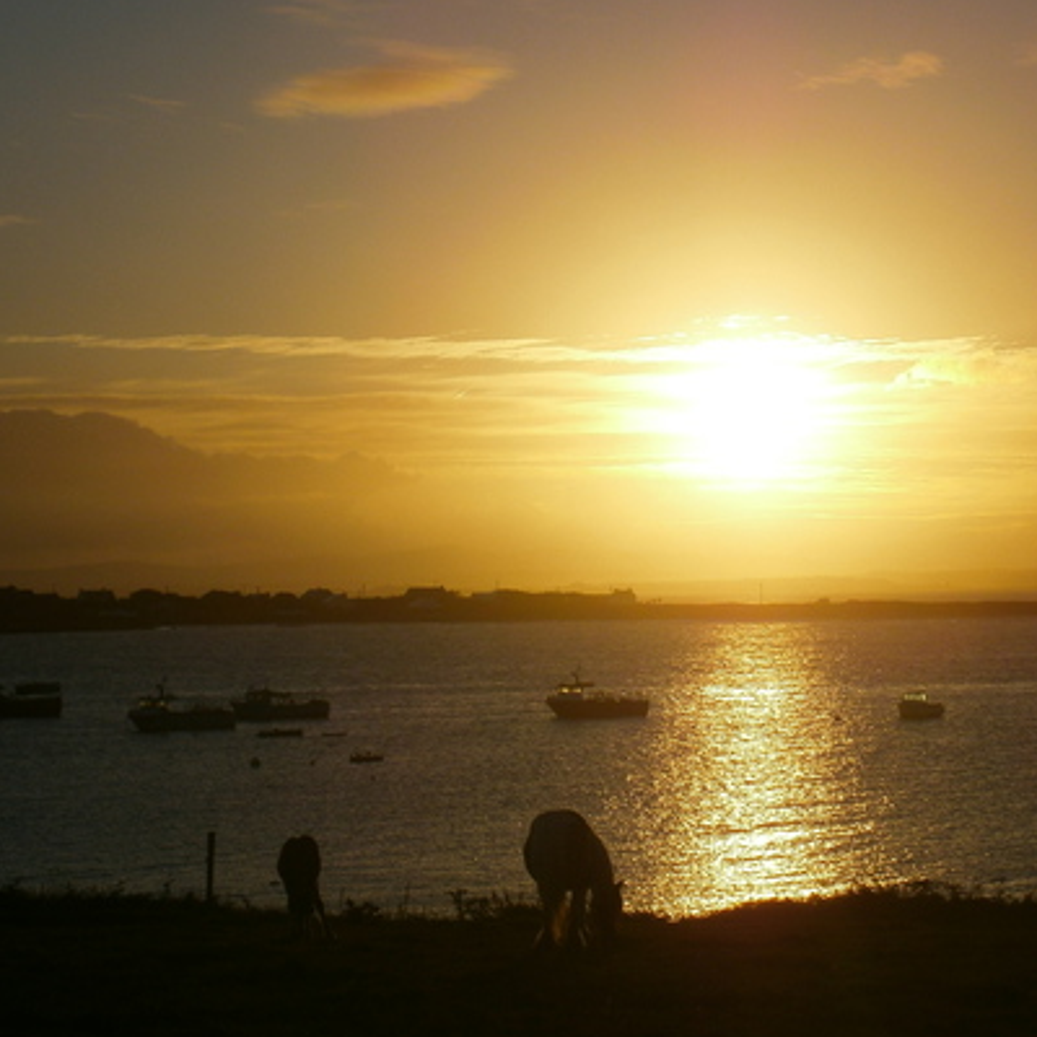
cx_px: 700
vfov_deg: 14.2
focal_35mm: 123
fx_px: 4169
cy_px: 454
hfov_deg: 14.2
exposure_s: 1/250
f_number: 14
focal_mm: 15.4
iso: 80
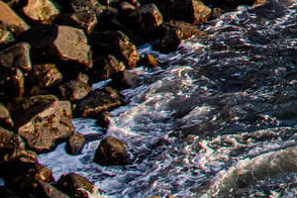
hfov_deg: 11.1
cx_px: 772
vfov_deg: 8.6
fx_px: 1213
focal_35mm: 147
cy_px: -247
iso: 200
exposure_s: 1/1000
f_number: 3.5
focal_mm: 18
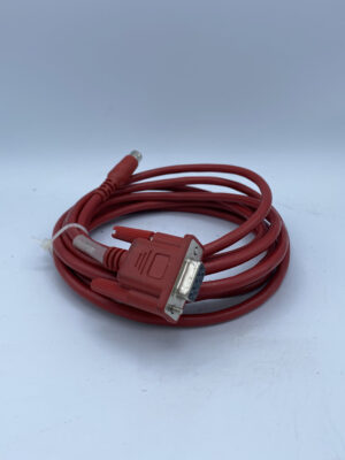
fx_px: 346
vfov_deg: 67.3
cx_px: 172
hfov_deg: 53.1
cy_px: 230
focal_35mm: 26
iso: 32
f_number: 1.8
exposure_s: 1/1287
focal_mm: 4.25
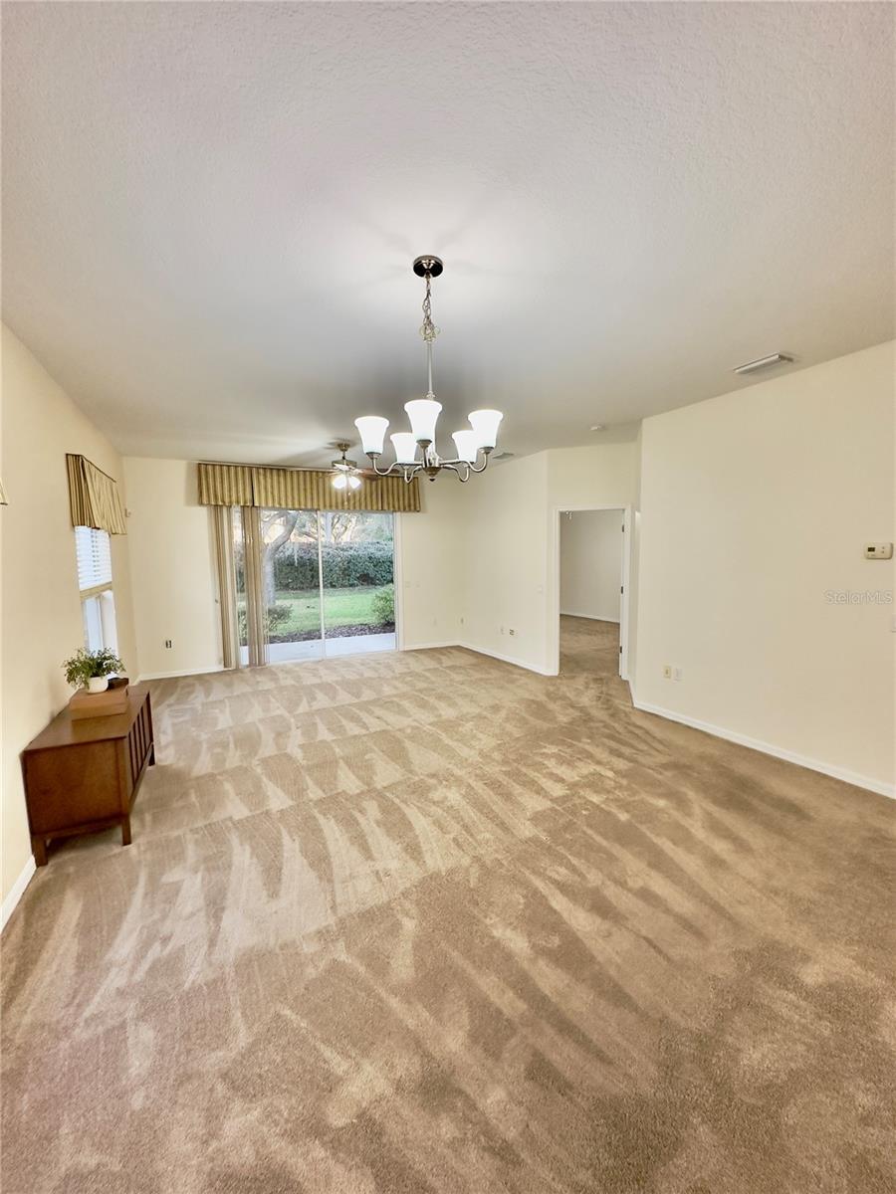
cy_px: 597
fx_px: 483
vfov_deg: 102.1
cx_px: 448
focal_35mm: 14
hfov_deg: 85.7
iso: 320
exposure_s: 1/120
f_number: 2.2
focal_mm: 2.22
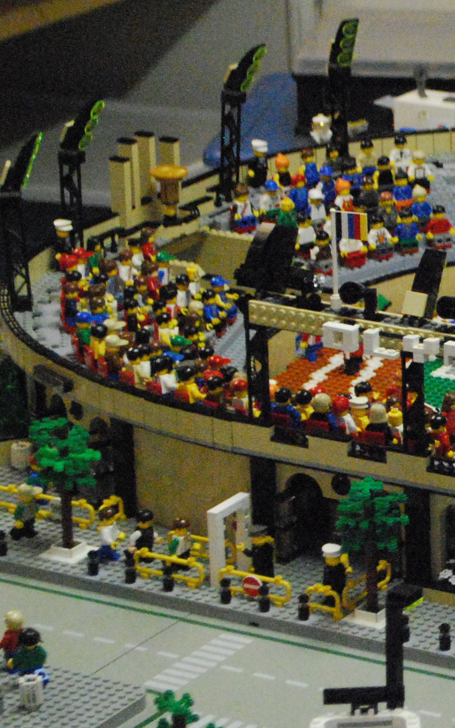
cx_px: 862
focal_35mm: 148
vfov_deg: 14.1
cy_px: 286
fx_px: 2937
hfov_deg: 8.5
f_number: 5.3
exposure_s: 1/80
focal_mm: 36
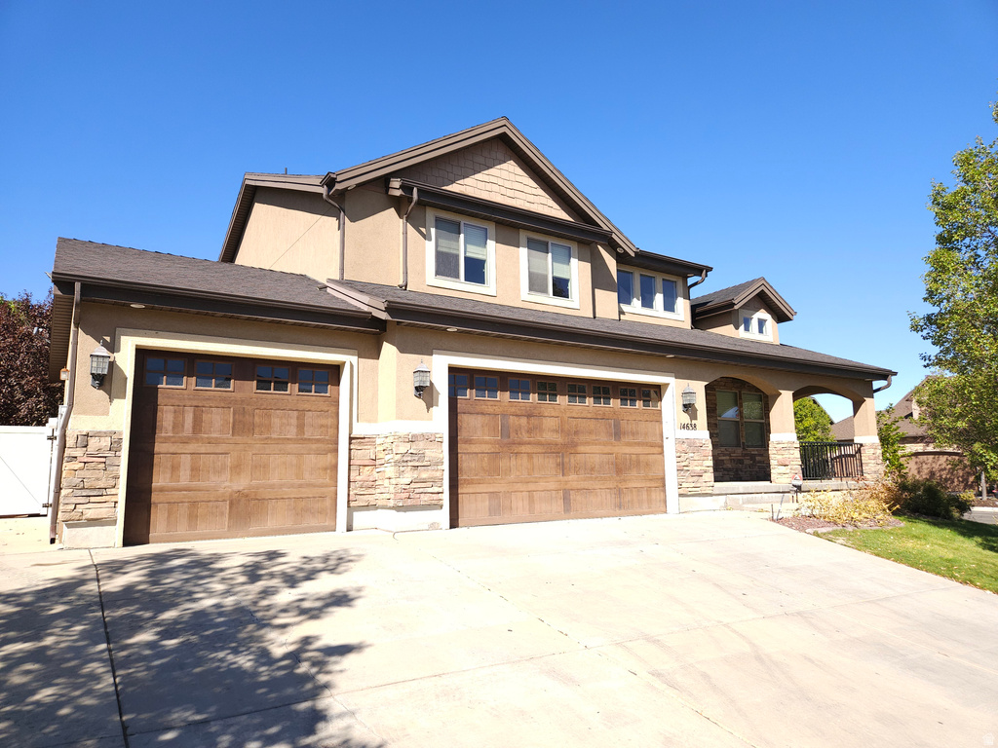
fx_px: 663
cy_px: 374
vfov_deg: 58.9
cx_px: 499
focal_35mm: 23
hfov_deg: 73.9
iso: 64
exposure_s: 1/1500
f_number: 1.8
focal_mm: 5.4
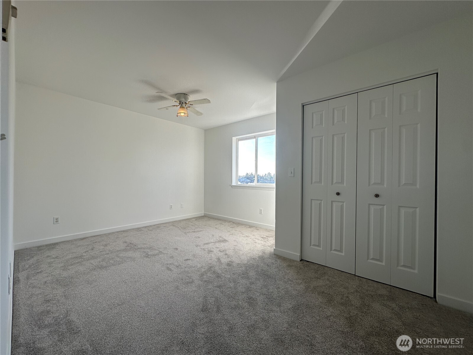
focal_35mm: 14
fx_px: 191
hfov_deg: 102.1
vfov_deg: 85.7
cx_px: 236
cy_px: 178
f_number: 2.2
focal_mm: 2.22
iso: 40
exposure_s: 1/289
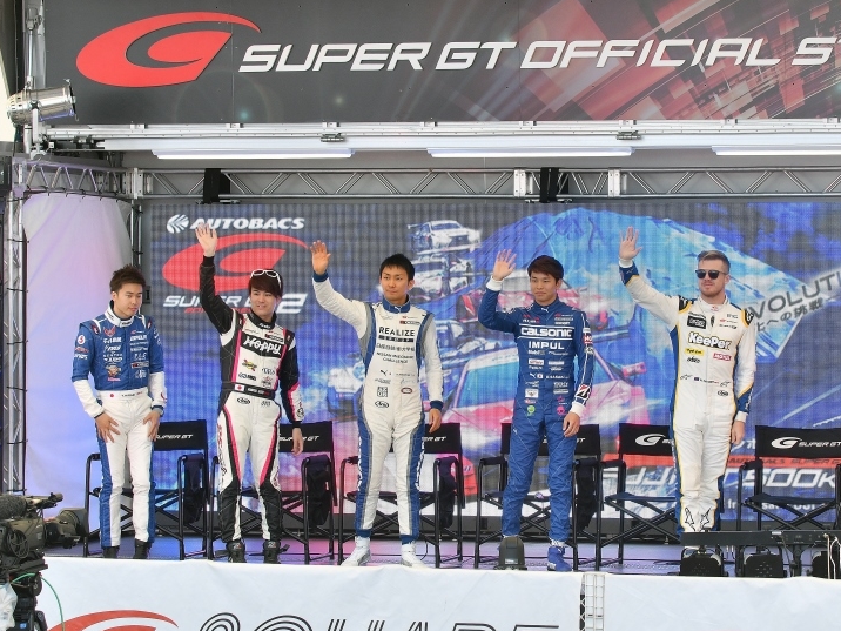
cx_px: 504
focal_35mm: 165
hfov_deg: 12.0
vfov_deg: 9.0
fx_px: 4009
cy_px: 300
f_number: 8
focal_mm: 80
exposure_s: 1/320
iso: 400
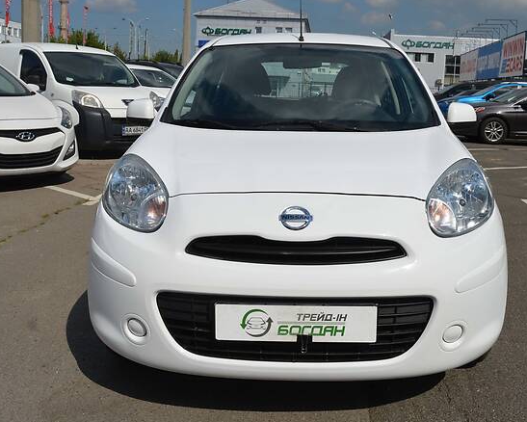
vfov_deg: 40.1
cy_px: 192
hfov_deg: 49.0
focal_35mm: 37
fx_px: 577
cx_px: 283
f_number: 10
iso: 100
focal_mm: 18
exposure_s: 1/400
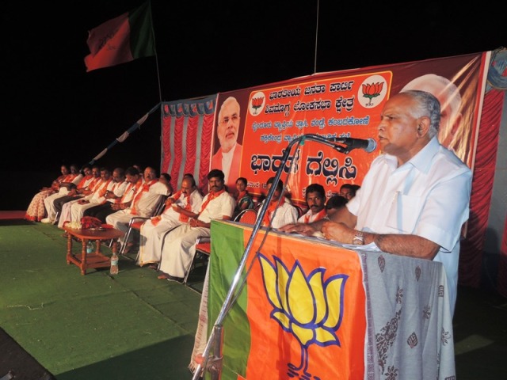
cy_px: 190
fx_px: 410
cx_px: 254
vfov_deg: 49.7
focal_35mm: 28
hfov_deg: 63.4
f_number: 3.1
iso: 200
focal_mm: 4.9
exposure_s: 1/30
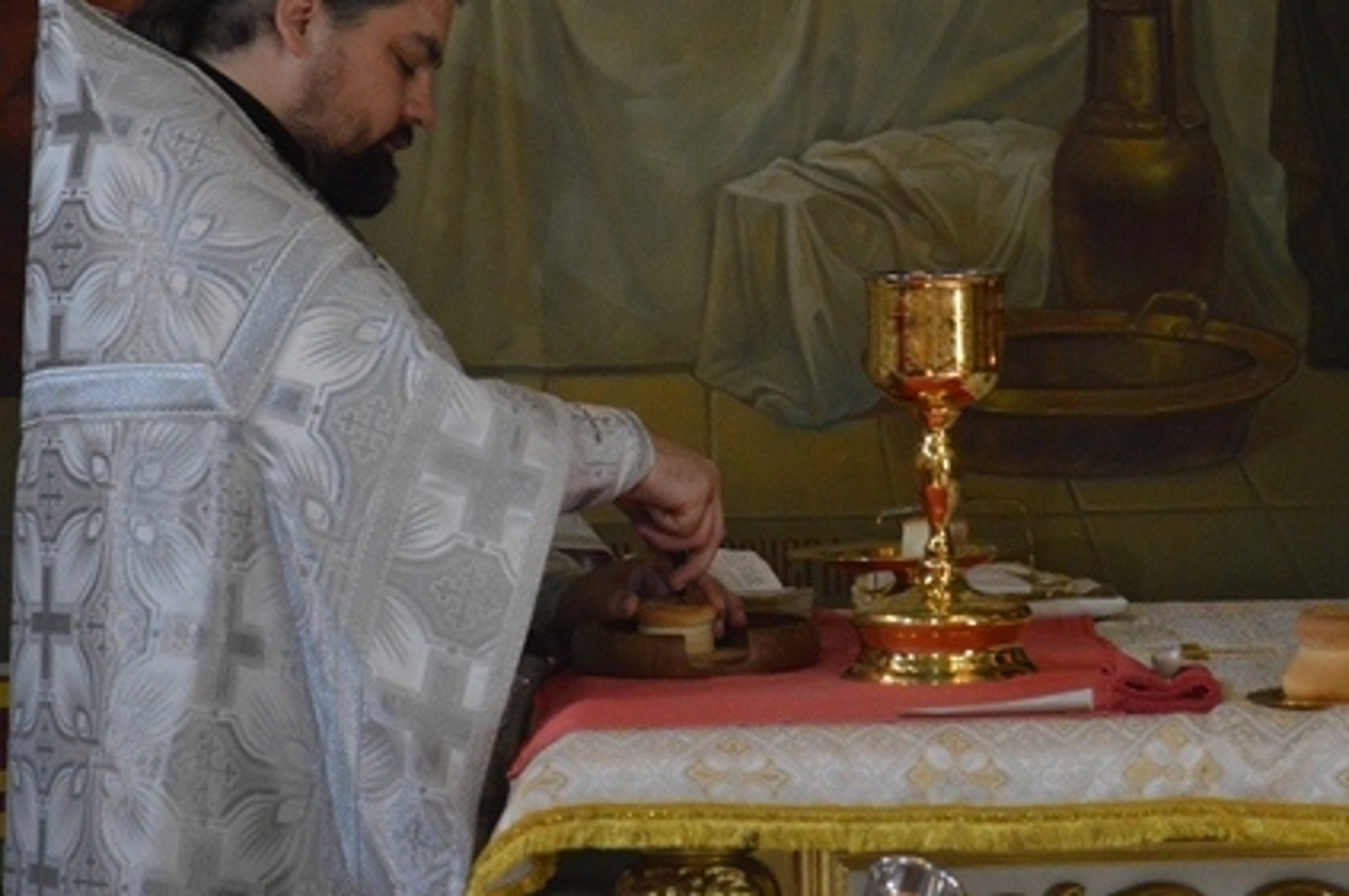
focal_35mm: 181
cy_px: 416
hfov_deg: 11.4
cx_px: 799
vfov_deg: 7.6
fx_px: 6775
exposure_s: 1/50
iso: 3200
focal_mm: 92
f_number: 5.6
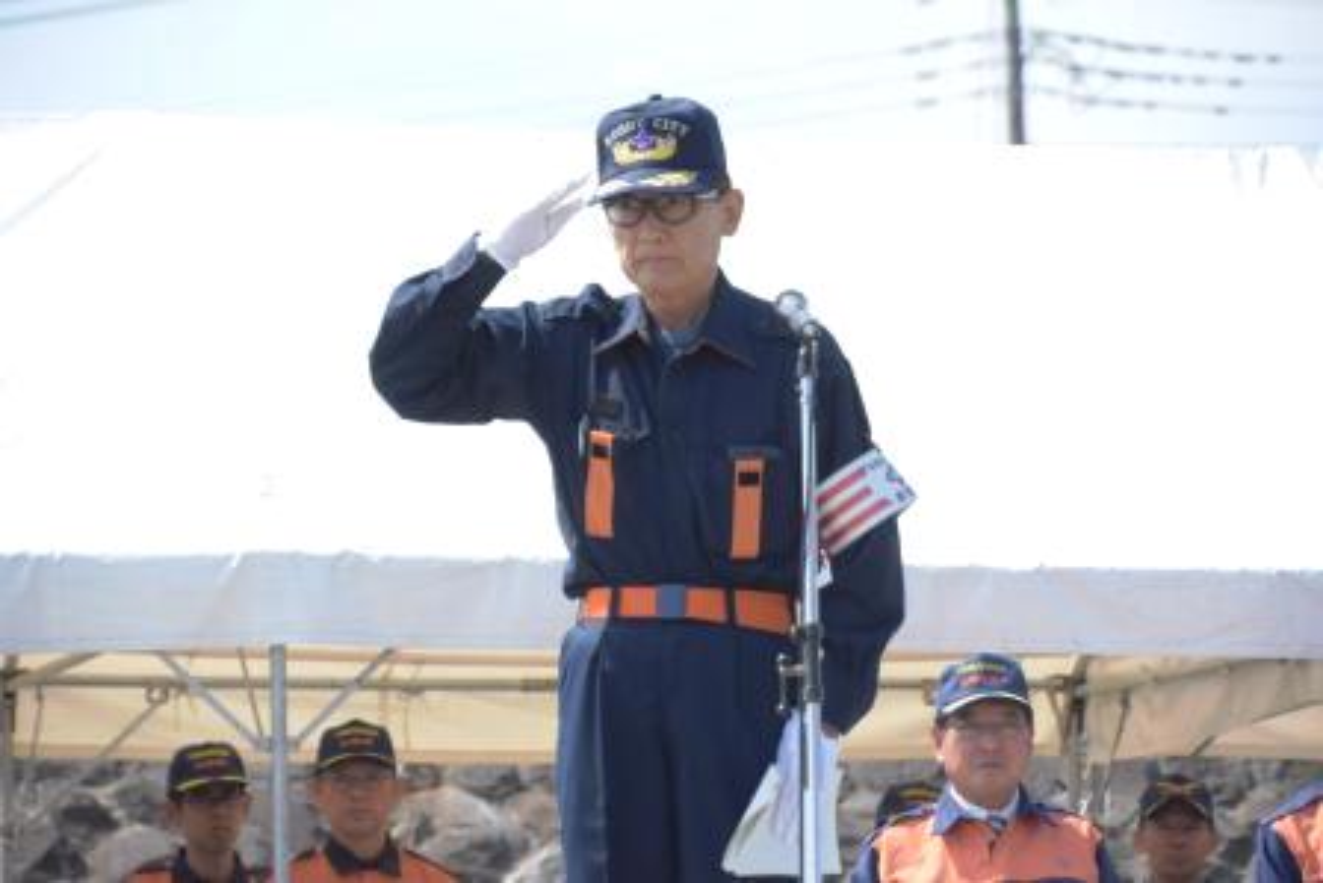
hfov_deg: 10.2
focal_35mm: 202
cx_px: 662
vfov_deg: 6.8
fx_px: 7444
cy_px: 442
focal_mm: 135
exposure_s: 1/5000
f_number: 6
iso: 2000
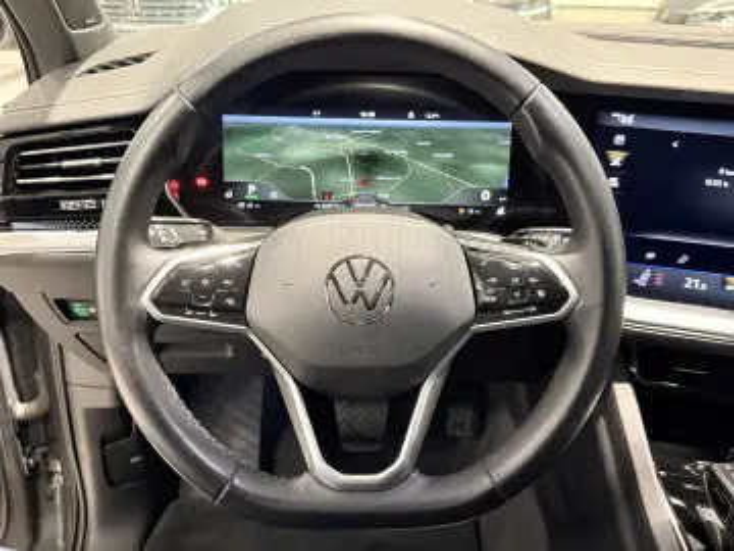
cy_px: 276
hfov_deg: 71.6
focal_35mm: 24
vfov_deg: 56.8
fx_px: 509
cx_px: 367
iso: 800
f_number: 1.78
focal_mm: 6.76
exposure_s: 1/40
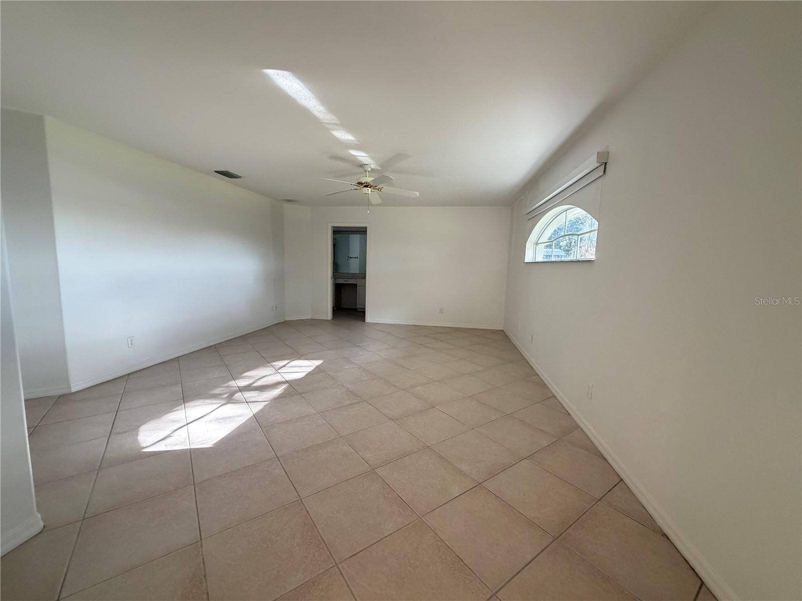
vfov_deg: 85.7
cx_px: 401
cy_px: 300
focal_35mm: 14
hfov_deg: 102.1
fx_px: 324
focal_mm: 2.22
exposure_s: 1/60
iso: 500
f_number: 2.2
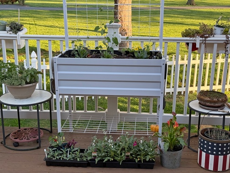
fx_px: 319
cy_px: 86
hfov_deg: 39.7
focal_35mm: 48
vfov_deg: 30.3
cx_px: 115
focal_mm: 6.76
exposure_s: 1/425
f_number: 1.78
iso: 64
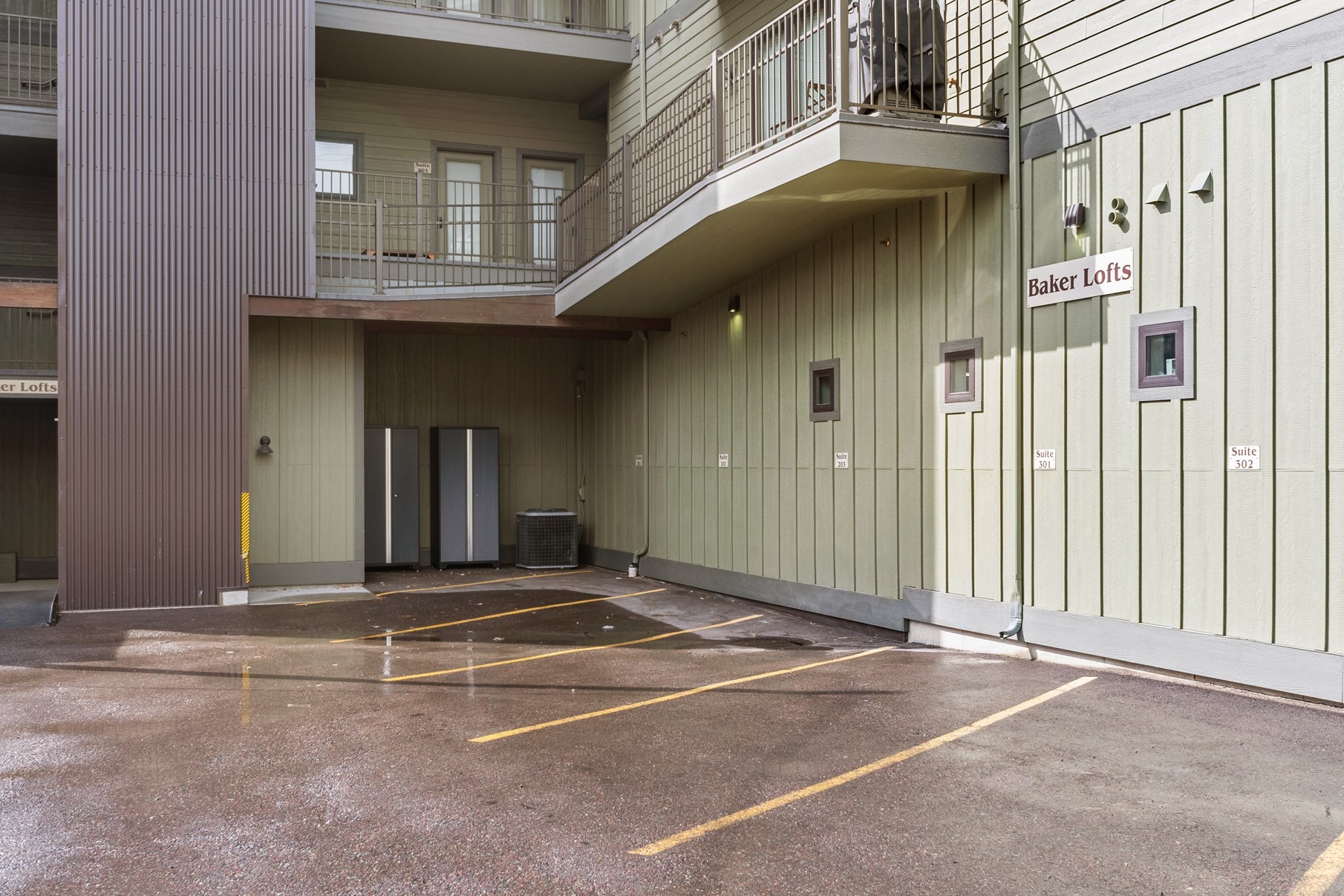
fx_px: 1344
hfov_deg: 53.1
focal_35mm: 36
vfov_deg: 36.9
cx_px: 675
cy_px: 424
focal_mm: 20
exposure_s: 1/250
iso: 200
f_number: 6.3
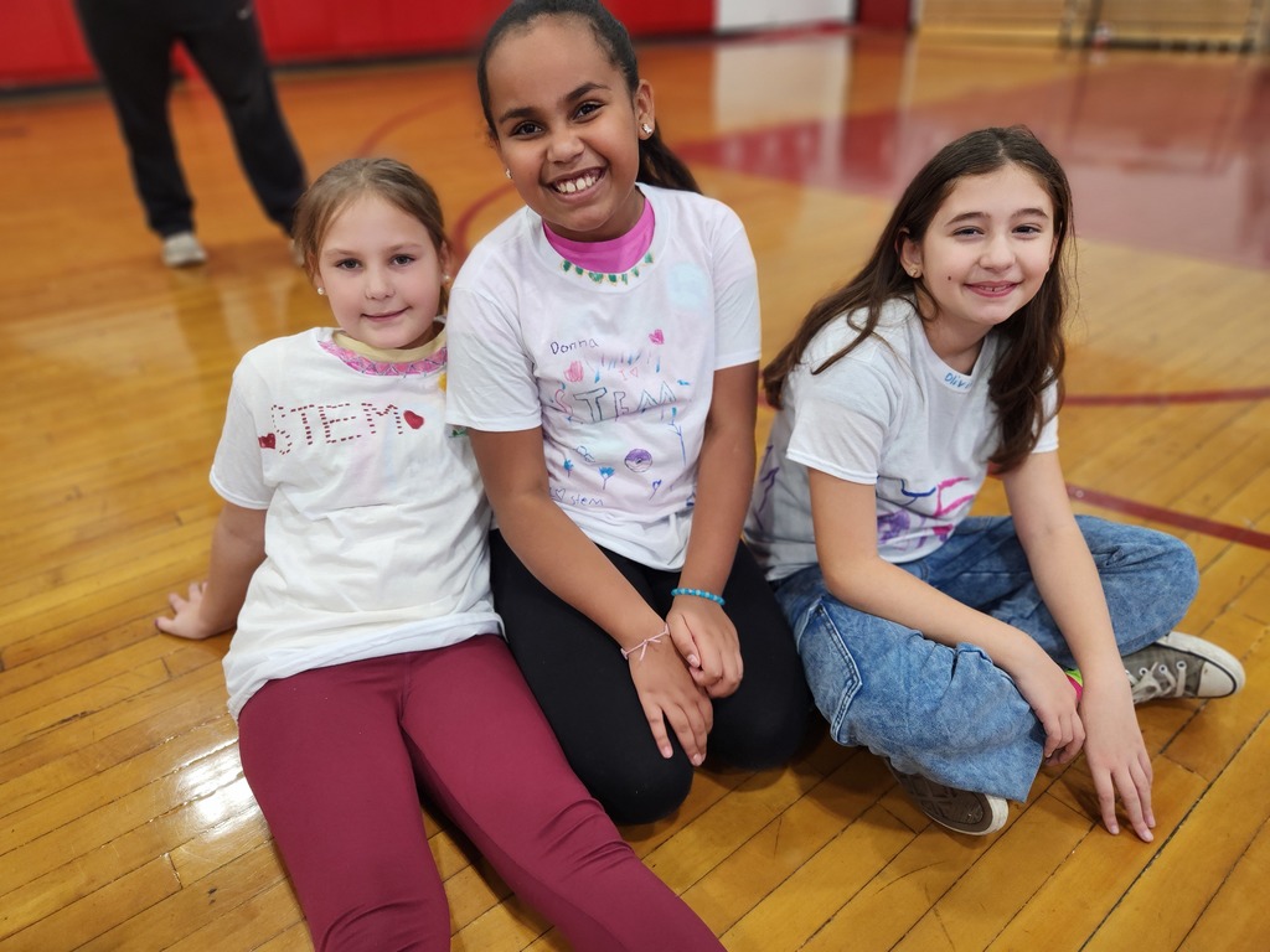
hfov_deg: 73.9
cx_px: 635
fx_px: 844
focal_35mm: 23
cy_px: 476
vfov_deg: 58.9
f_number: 1.8
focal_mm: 5.4
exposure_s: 1/120
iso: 250
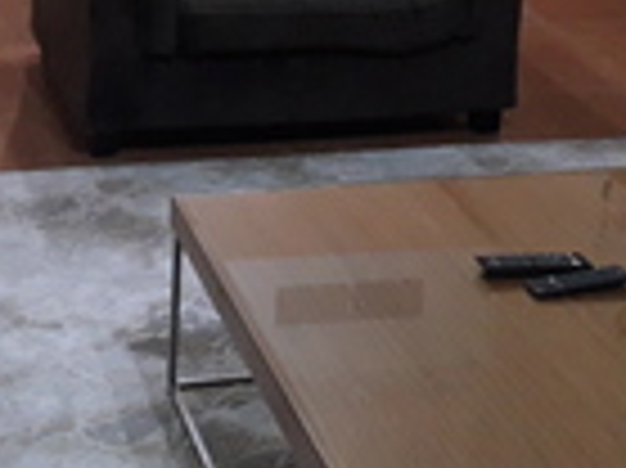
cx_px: 241
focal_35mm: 89
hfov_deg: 22.0
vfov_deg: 15.8
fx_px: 1608
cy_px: -128
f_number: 1.9
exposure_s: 1/50
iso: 250
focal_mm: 3.6
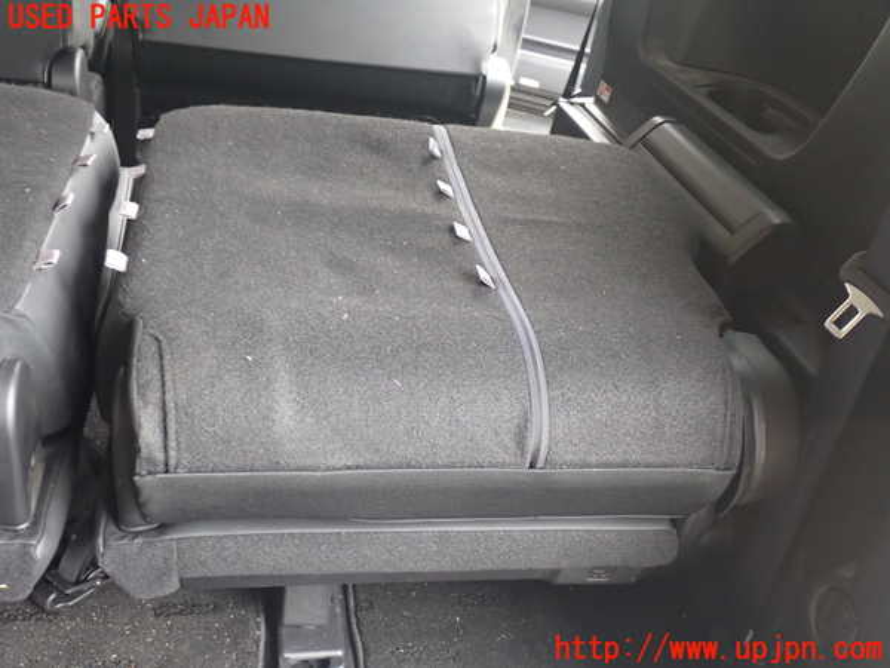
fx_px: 926
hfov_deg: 51.4
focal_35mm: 36
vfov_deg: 39.7
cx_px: 445
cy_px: 334
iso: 320
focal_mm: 6.37
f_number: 2.5
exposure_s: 1/40
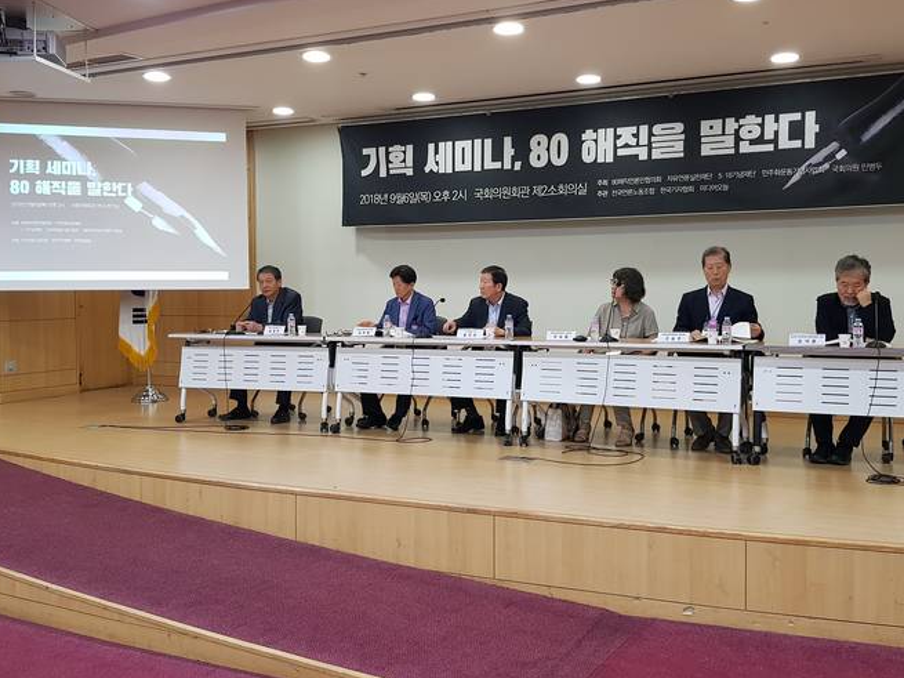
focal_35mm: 27
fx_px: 705
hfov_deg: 65.3
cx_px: 457
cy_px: 348
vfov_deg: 51.3
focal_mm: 4.2
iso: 200
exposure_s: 1/60
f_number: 1.7
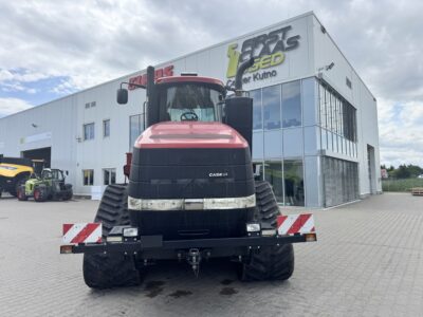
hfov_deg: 71.6
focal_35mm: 24
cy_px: 158
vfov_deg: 56.8
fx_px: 293
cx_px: 212
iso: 80
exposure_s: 1/4310
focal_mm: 6.76
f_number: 1.78
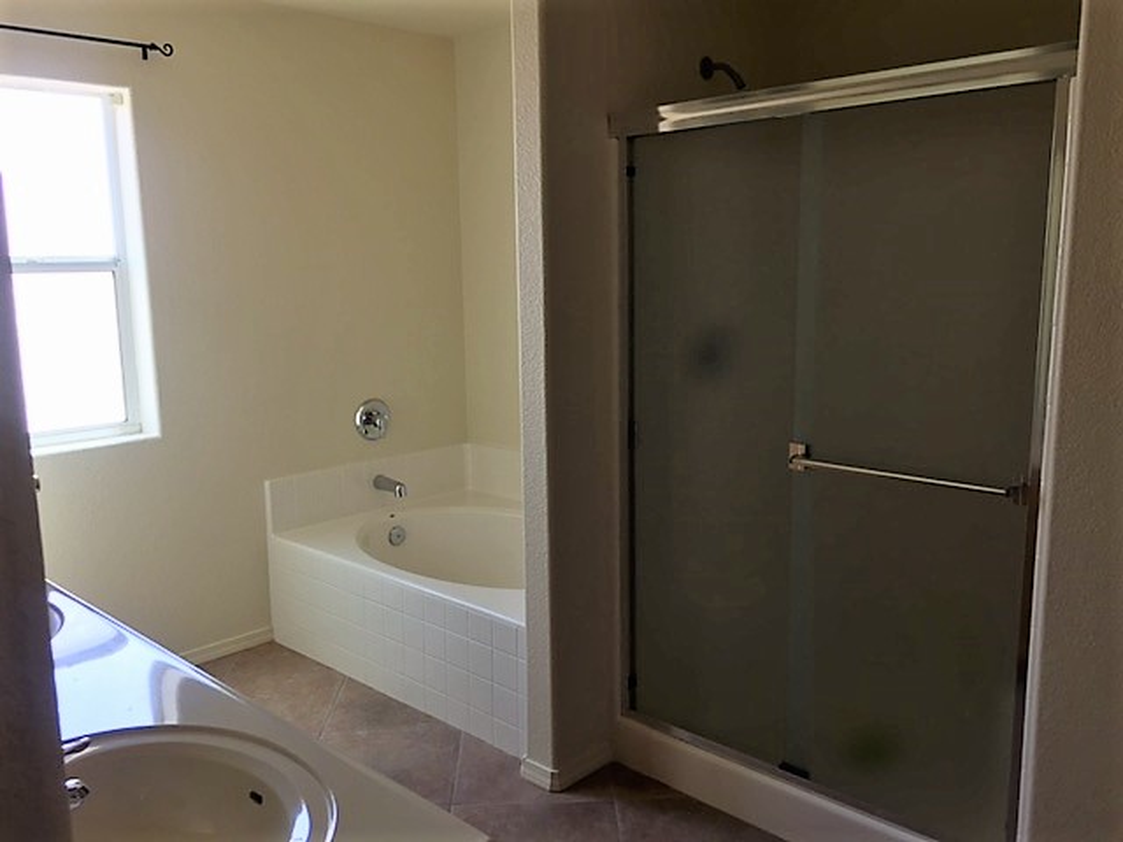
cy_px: 421
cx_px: 562
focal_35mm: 29
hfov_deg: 61.7
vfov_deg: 48.2
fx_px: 941
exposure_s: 1/60
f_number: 2.2
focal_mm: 4.15
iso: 32
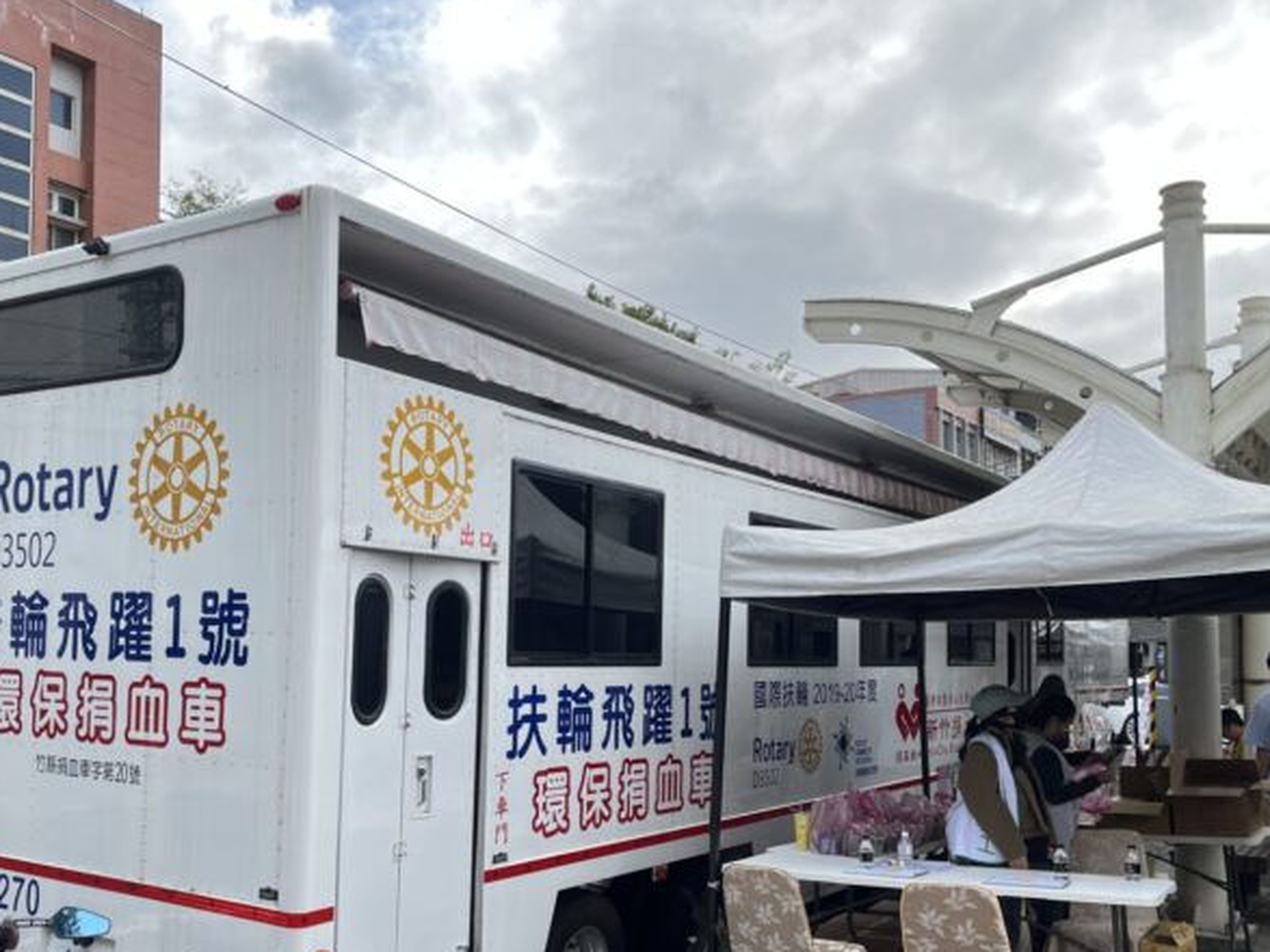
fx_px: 1247
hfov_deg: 53.8
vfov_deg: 41.5
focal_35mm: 34
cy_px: 580
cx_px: 563
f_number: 1.6
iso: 50
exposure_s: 1/1580
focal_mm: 5.1
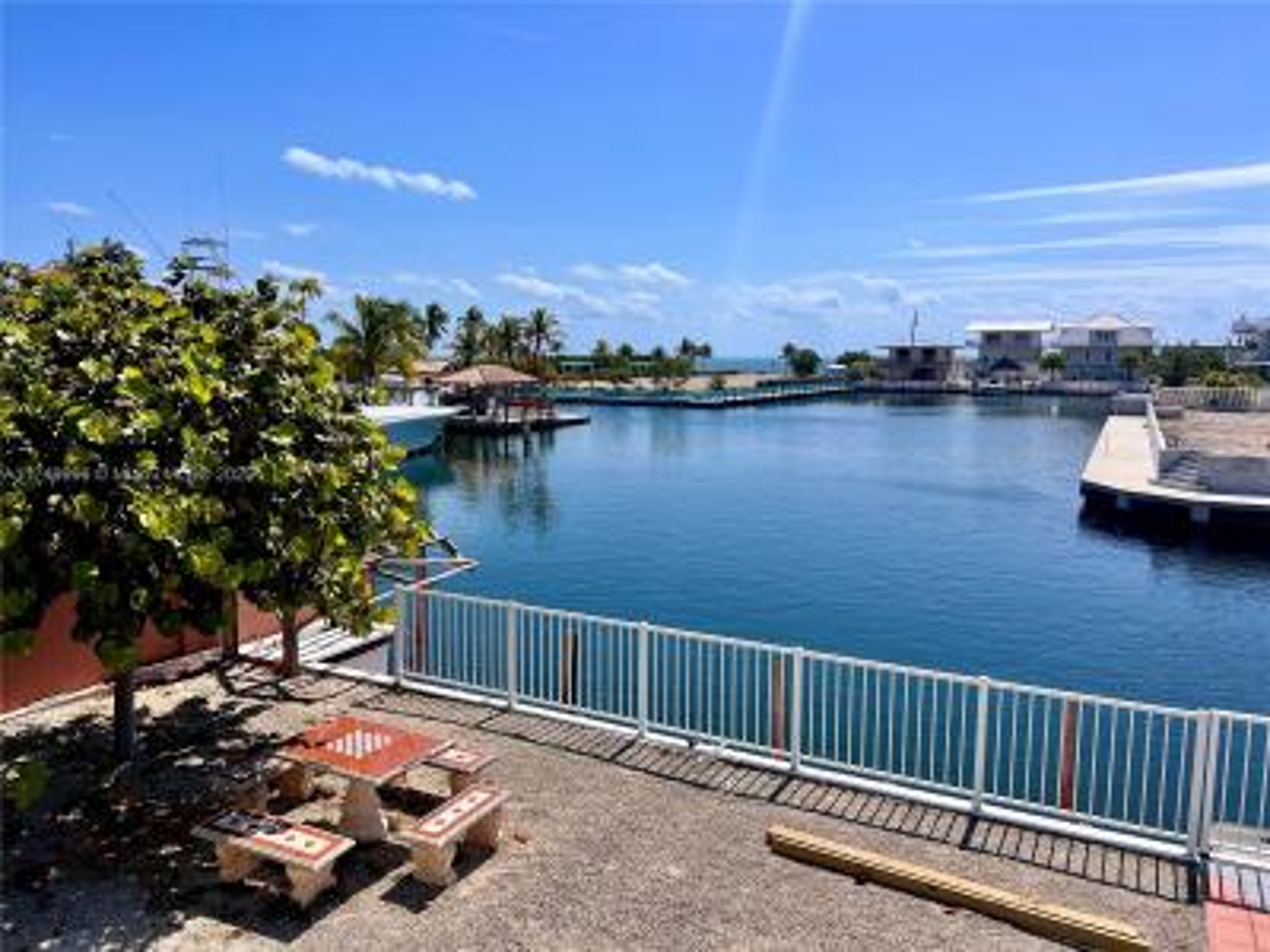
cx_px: 635
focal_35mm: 26
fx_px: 954
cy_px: 476
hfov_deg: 67.3
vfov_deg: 53.1
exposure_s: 1/8696
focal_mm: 5.7
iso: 50
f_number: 1.5
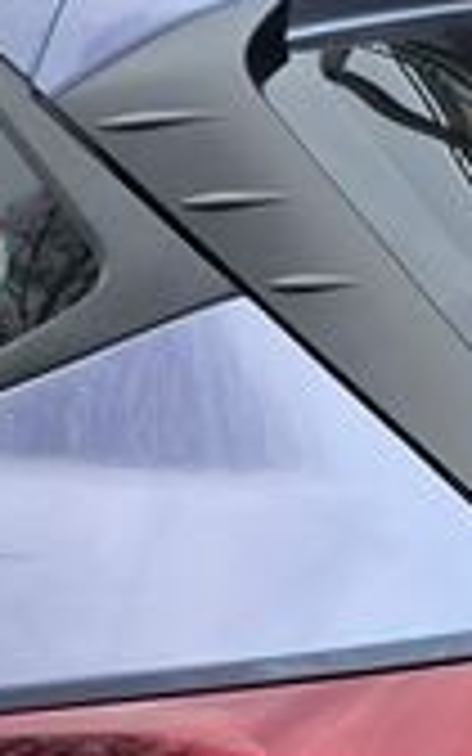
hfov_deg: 8.8
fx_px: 3067
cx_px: 337
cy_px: 756
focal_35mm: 149
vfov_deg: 13.8
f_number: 1.7
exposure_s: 1/180
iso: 32
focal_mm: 6.3
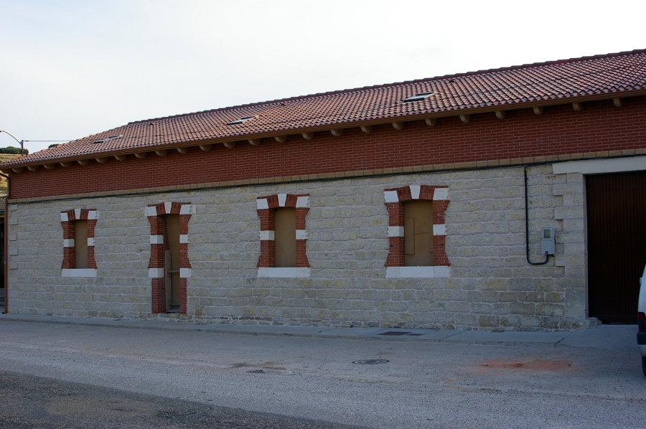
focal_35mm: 42
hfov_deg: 46.4
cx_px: 323
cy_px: 214
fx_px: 753
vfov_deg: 31.8
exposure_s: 1/180
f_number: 6.7
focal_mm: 28
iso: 200
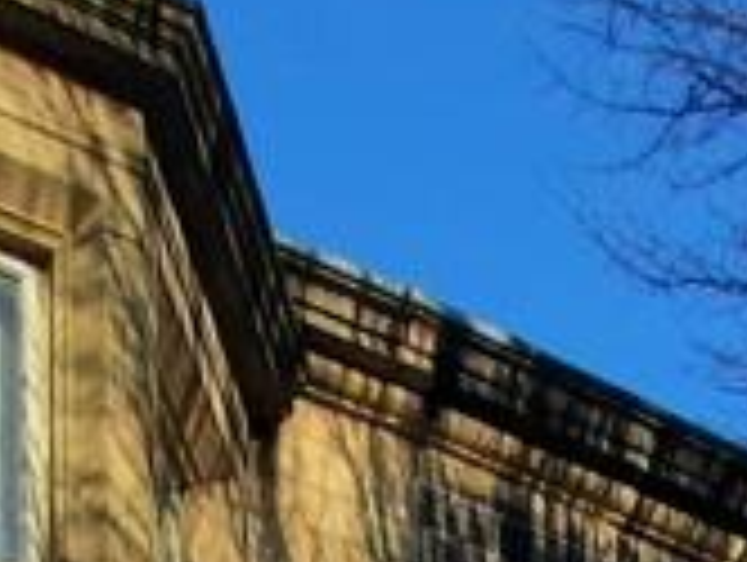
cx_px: 351
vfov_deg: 11.9
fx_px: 1729
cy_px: 1592
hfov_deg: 24.4
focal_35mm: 80
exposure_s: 1/1042
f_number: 2.2
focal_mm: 1.74
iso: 40
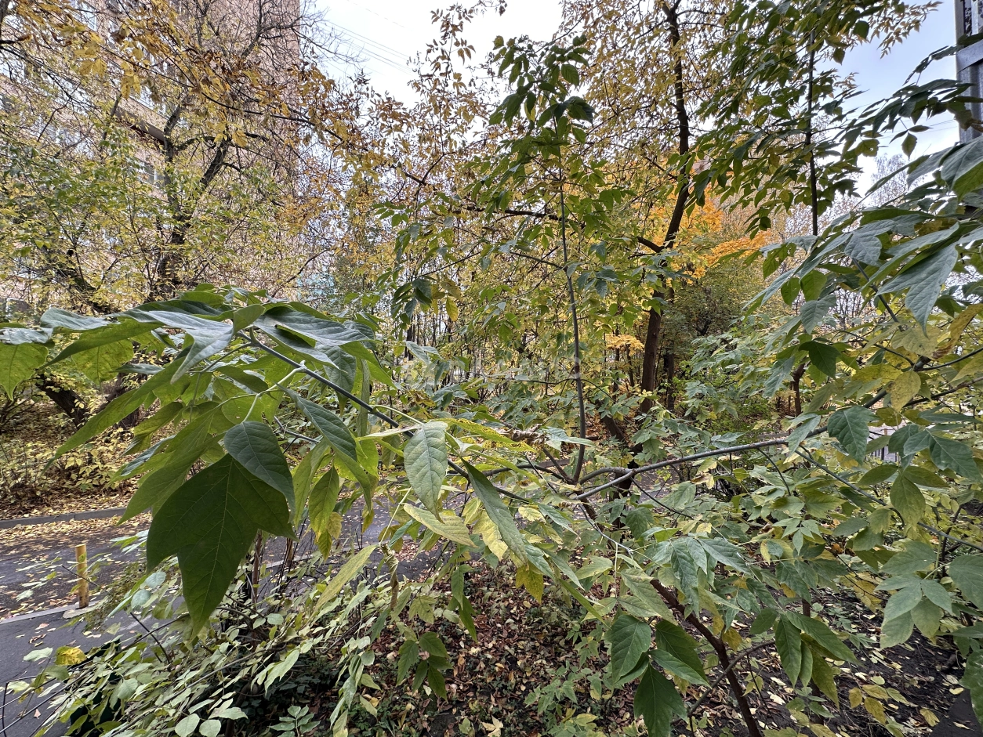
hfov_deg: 102.1
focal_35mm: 14
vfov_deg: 85.7
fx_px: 398
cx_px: 492
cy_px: 368
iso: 40
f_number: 2.2
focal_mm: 2.22
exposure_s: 1/101
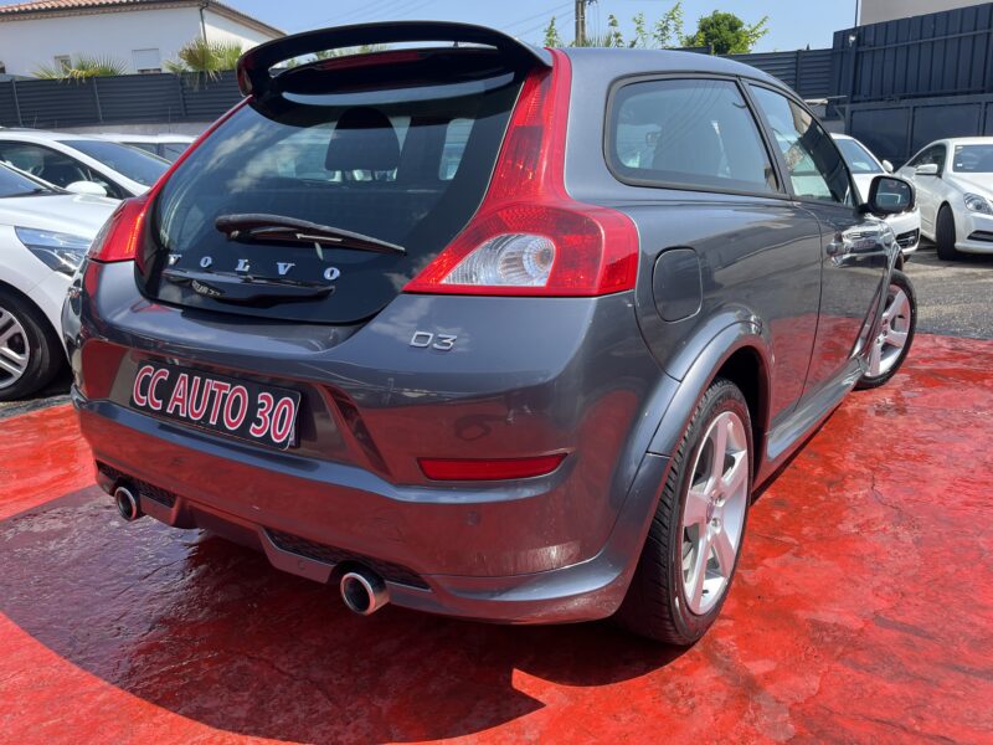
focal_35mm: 26
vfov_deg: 53.1
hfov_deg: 67.3
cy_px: 372
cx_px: 496
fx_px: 746
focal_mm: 5.1
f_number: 1.6
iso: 50
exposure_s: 1/1186
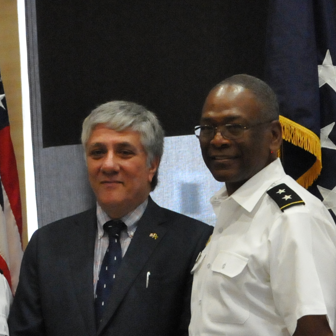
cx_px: 155
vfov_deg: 12.0
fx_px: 1592
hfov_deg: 12.0
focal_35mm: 145
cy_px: 263
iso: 3200
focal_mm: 28
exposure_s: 1/320
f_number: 4.5
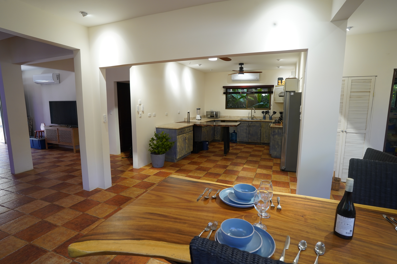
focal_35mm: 18
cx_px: 198
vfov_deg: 67.4
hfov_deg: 90.0
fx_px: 198
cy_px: 132
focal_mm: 18
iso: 400
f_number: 6.3
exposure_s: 1/25
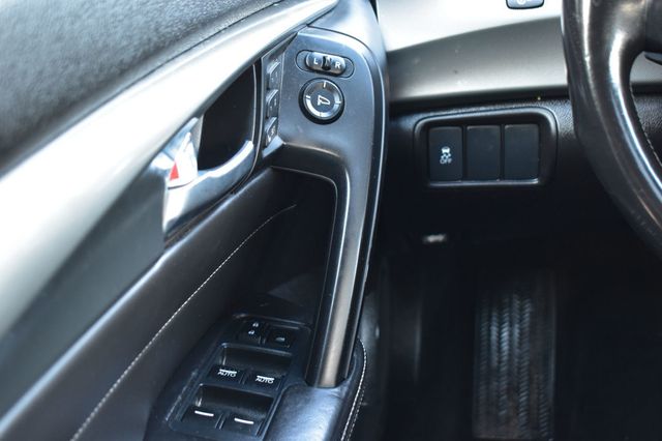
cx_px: 331
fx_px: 992
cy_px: 220
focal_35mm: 54
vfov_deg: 25.0
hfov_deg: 36.9
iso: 1600
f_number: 4.8
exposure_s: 1/15
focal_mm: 36
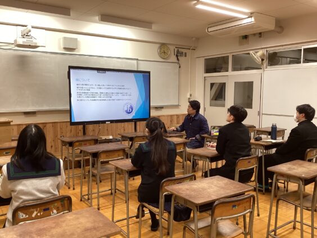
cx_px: 158
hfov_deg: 58.4
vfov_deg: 45.4
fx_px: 284
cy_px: 119
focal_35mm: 31
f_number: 2.4
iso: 100
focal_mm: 3.3
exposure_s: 1/50
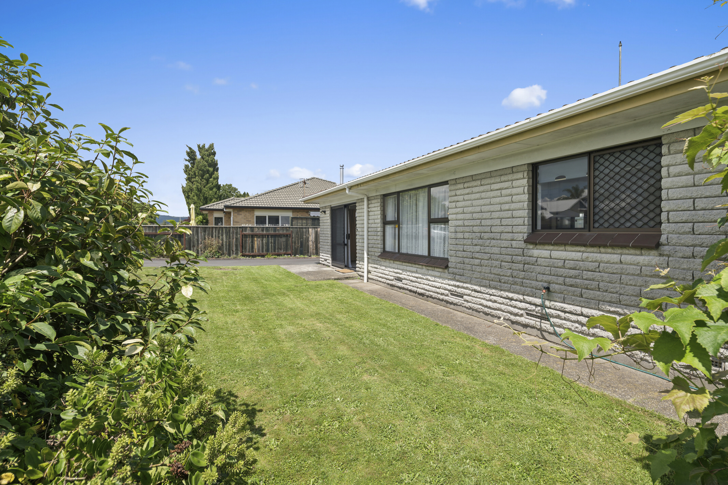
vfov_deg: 67.3
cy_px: 242
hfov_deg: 90.0
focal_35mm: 18
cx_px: 364
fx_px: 364
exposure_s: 1/400
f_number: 7.1
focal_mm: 18
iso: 100
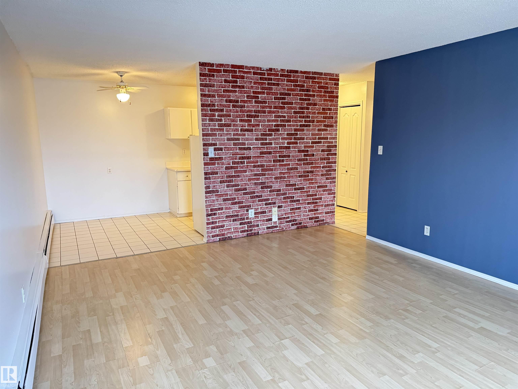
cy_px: 194
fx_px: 359
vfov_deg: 56.8
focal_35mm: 24
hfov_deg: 71.6
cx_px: 259
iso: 500
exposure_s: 1/60
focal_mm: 6.76
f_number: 1.78
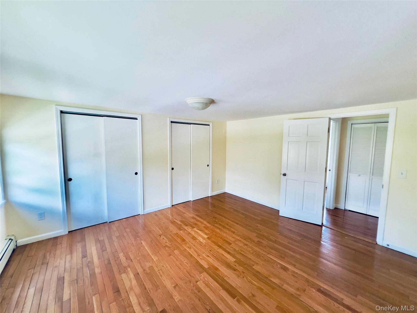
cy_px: 156
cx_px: 208
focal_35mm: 13
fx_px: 157
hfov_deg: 106.2
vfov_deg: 89.9
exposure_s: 1/120
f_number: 1.8
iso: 125
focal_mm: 1.57
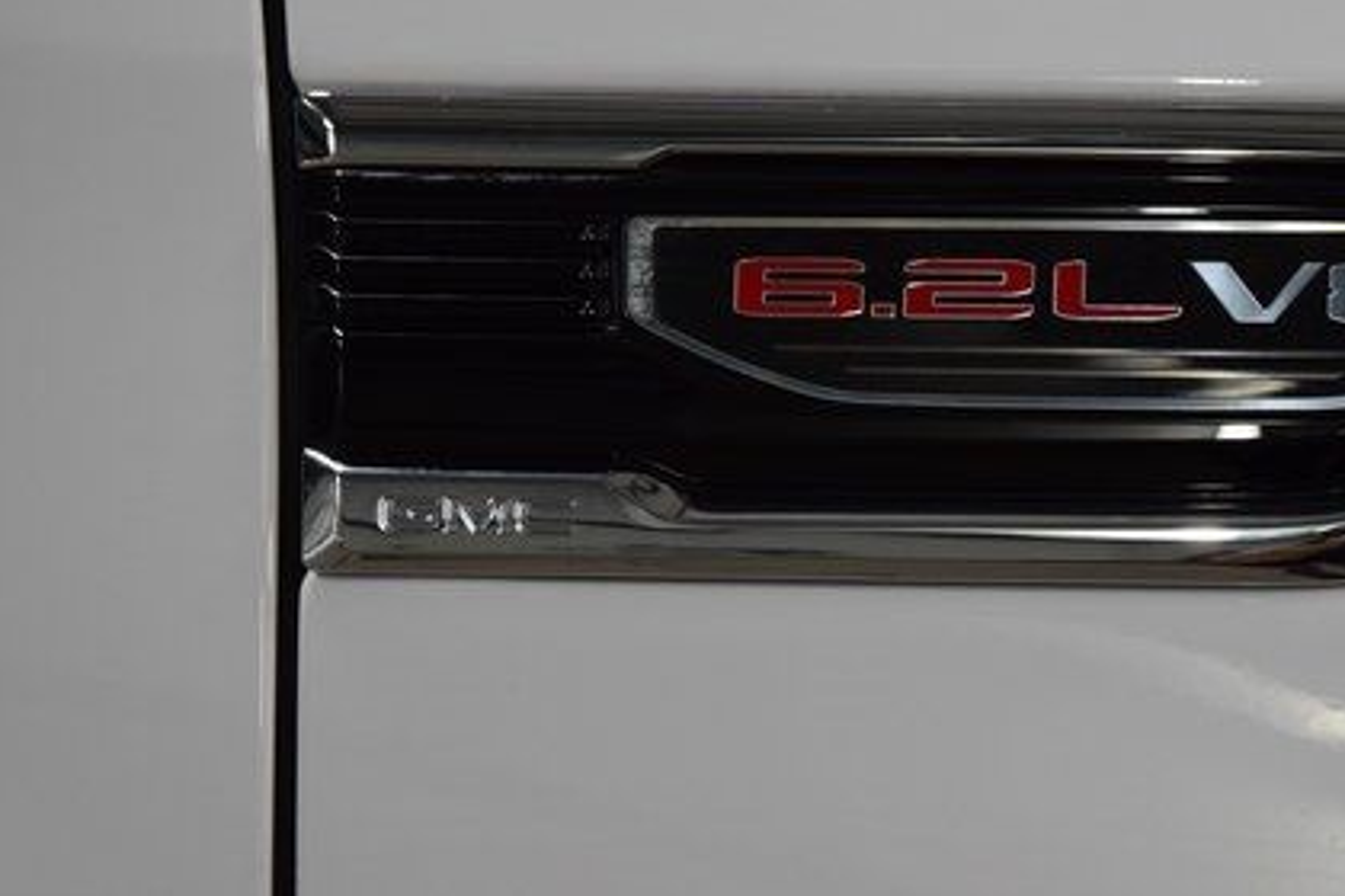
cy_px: 258
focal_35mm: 160
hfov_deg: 12.8
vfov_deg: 8.6
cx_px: 967
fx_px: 5977
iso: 1600
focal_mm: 70
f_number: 7.1
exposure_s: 1/125
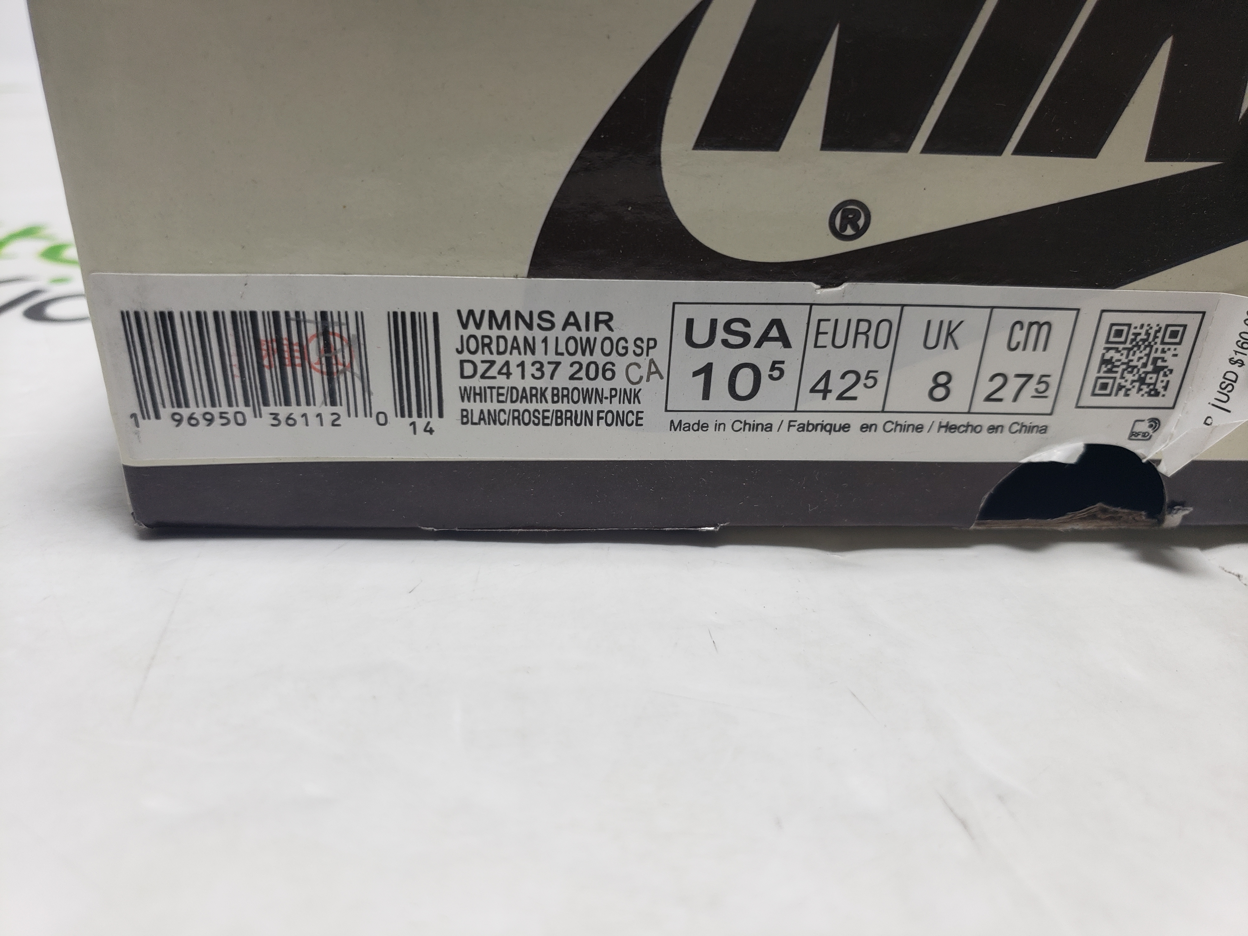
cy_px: 468
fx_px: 937
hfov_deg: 67.3
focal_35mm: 26
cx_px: 624
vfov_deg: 53.1
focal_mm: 4.3
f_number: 1.5
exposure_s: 1/362
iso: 50
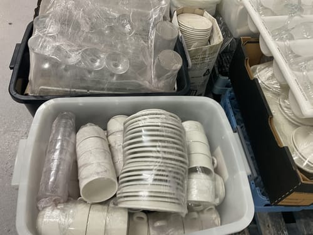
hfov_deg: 61.7
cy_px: 118
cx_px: 156
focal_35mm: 29
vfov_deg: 48.2
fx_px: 262
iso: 50
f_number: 1.8
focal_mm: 3
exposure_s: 1/50
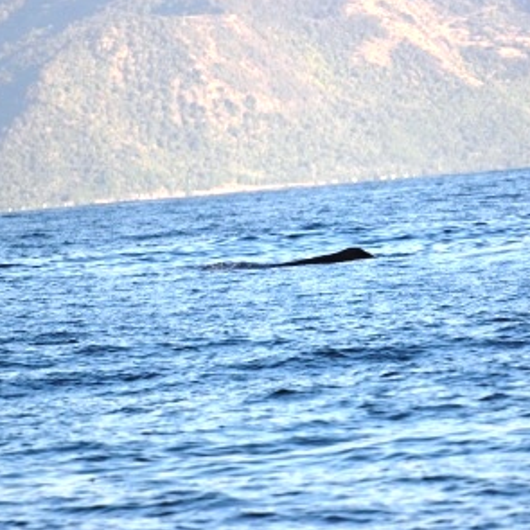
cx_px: 334
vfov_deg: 3.0
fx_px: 10047
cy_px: 265
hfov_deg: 3.0
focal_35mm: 580
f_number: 5.6
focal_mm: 300
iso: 400
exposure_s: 1/1600
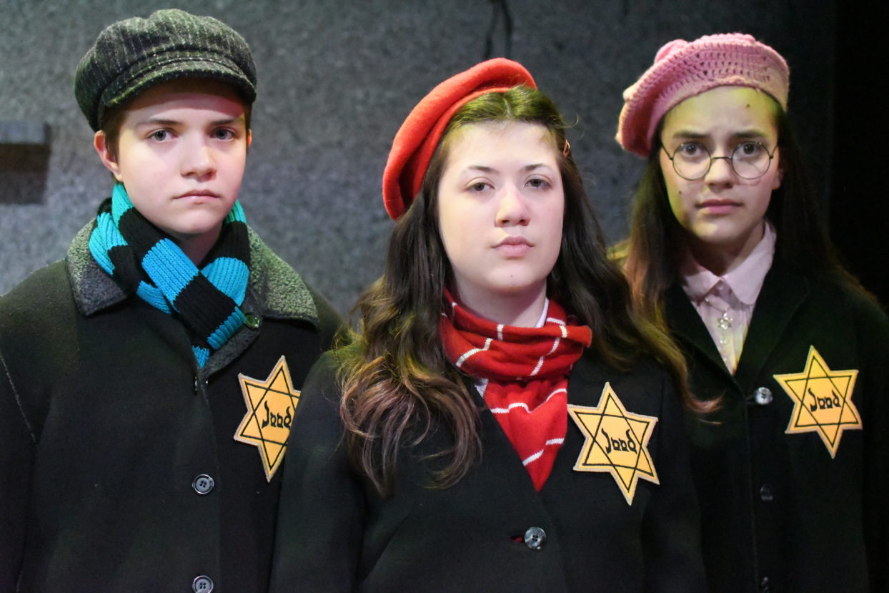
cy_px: 296
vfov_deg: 26.0
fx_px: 1284
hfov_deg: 38.2
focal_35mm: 52
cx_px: 444
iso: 25600
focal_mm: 35
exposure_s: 1/5000
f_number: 2.5
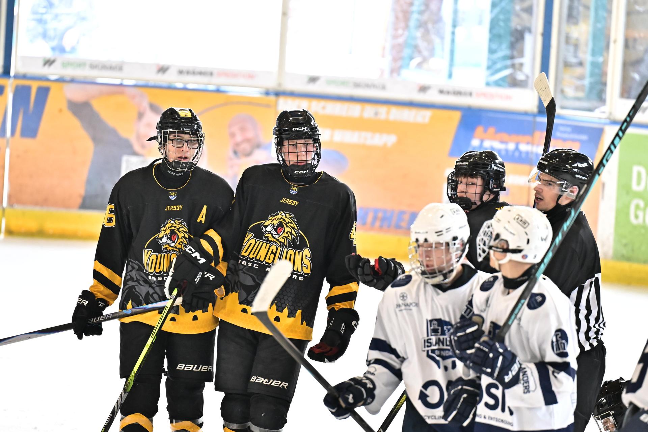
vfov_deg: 4.6
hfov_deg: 6.9
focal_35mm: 300
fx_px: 5398
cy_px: 216
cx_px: 324
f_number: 2.8
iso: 3200
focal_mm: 200
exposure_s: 1/500
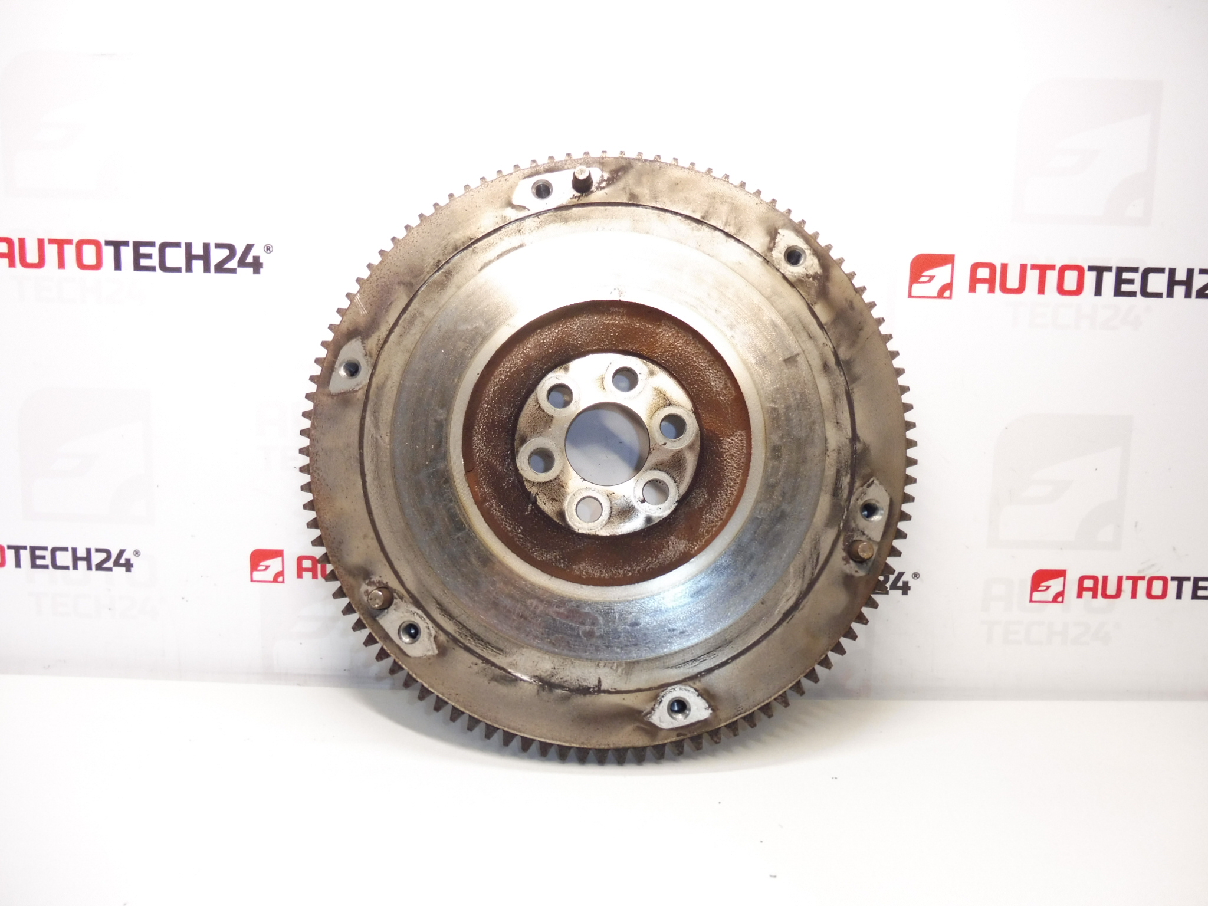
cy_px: 453
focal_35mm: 25
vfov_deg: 54.9
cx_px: 604
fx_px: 872
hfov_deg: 69.4
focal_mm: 4.4
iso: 200
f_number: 3.5
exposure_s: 1/60
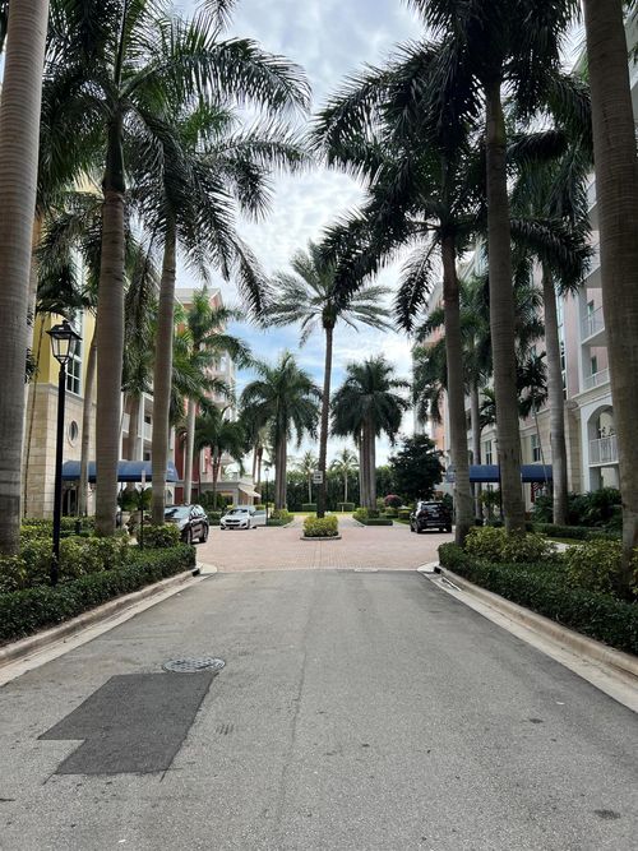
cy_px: 426
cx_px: 319
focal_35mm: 26
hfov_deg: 53.0
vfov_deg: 67.3
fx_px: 639
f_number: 1.5
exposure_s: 1/1209
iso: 50
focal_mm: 5.7
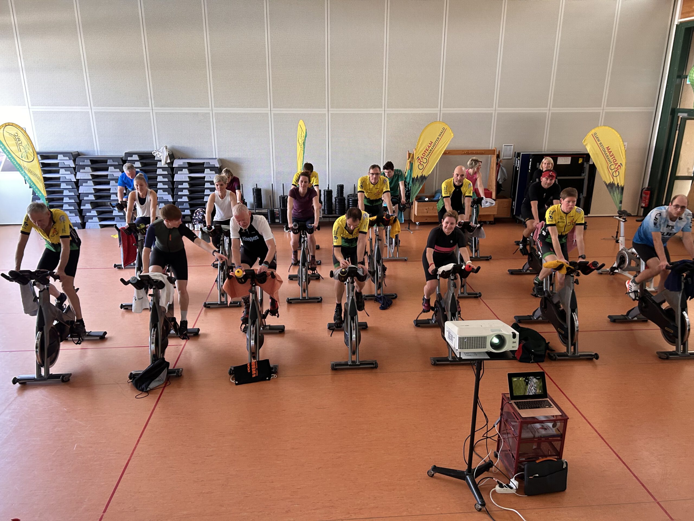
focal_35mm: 26
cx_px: 347
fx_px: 521
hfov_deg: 67.3
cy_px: 260
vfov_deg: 53.1
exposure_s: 1/60
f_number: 1.5
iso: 160
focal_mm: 5.7
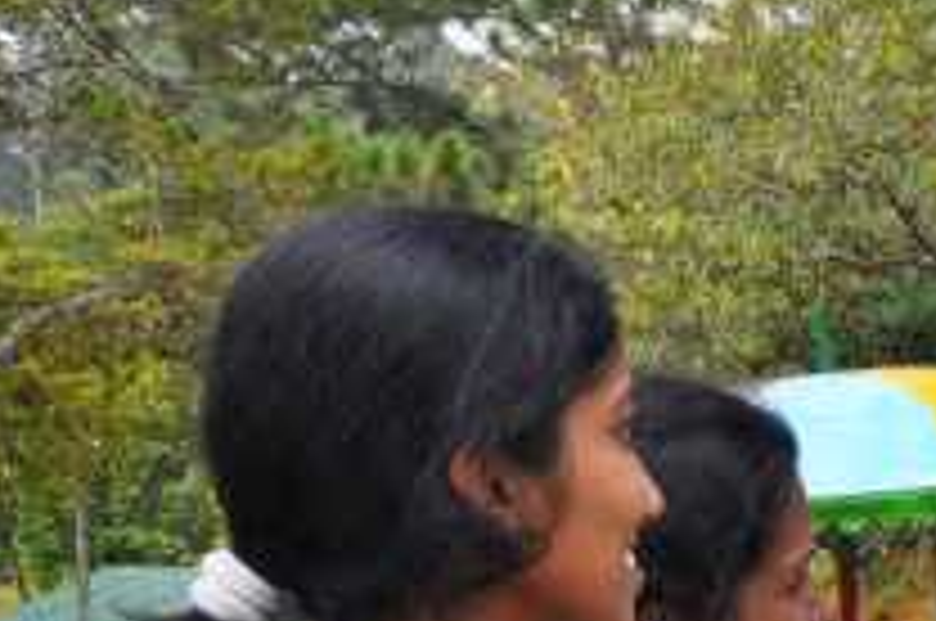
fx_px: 2466
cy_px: 580
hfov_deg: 19.4
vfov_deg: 14.2
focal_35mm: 95
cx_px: 1296
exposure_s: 1/60
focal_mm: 22
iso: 200
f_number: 14
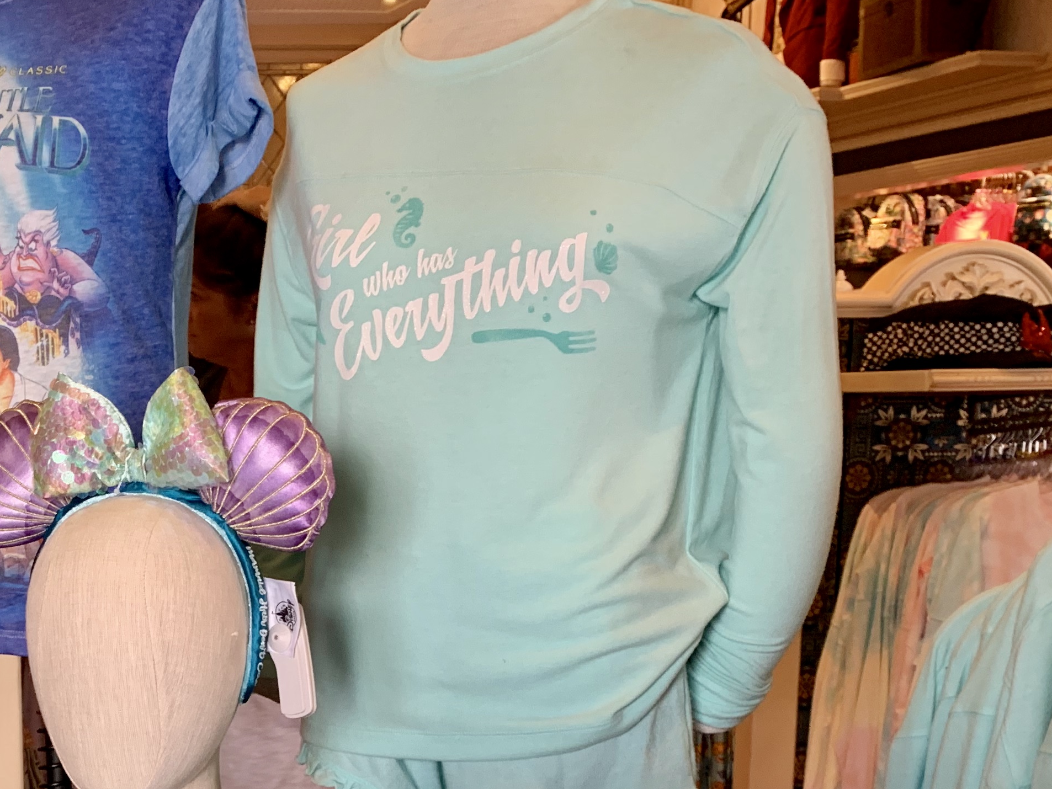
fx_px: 1672
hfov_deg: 33.6
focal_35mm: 55
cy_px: 713
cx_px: 164
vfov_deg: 25.7
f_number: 1.8
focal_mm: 4.25
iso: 100
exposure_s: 1/60
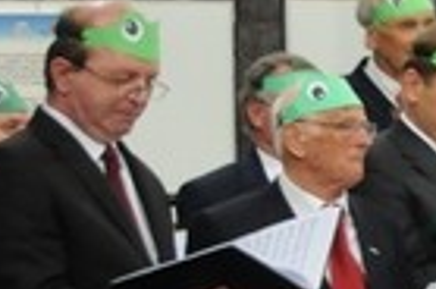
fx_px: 3347
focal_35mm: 277
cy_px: 203
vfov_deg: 4.9
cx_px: 1104
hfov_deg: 7.0
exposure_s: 1/20
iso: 1000
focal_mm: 32
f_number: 5.6
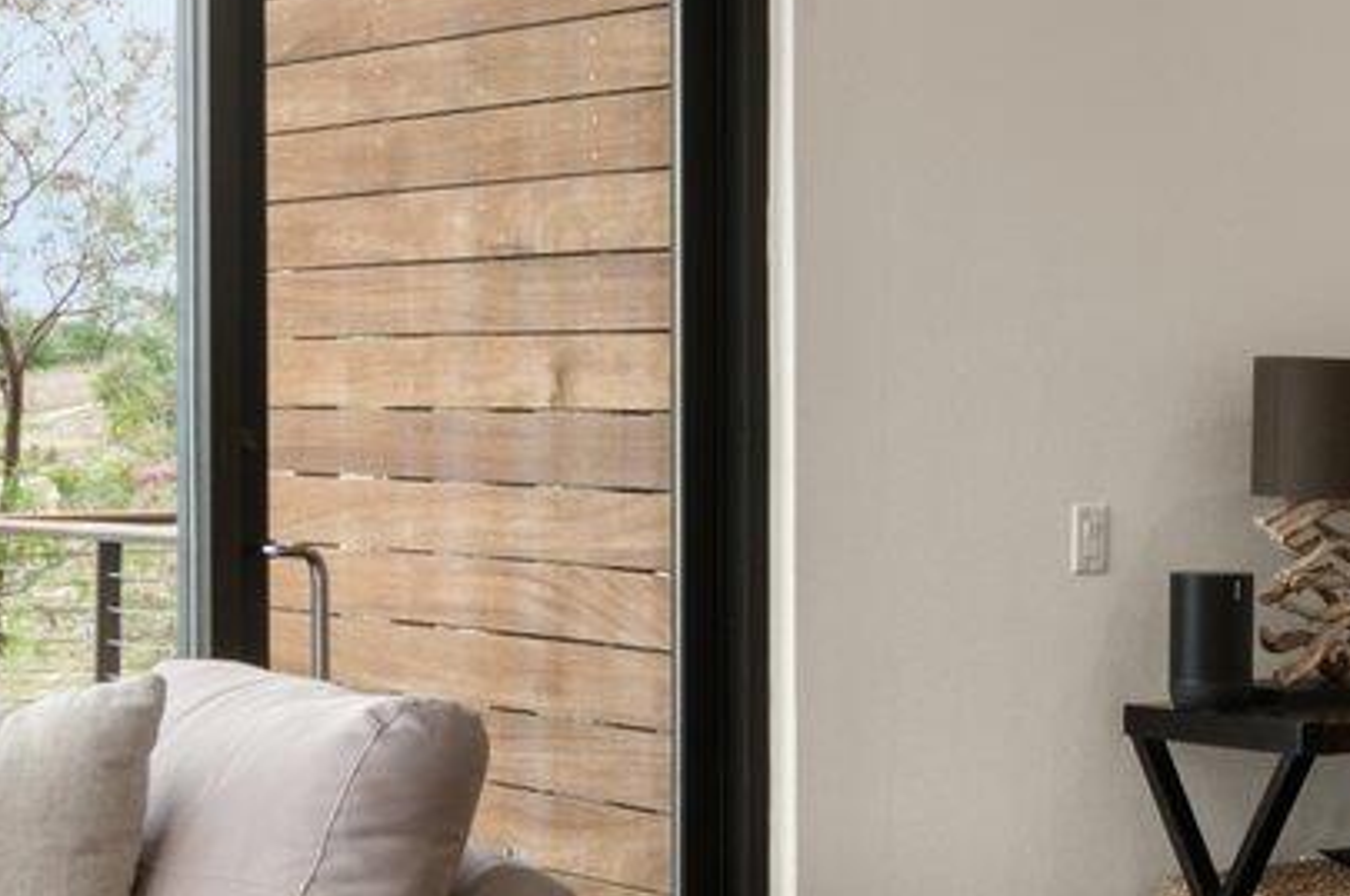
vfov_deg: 15.8
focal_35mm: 86
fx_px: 3221
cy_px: 350
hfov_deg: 23.3
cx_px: 1083
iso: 250
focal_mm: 17
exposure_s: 1/6
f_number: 13
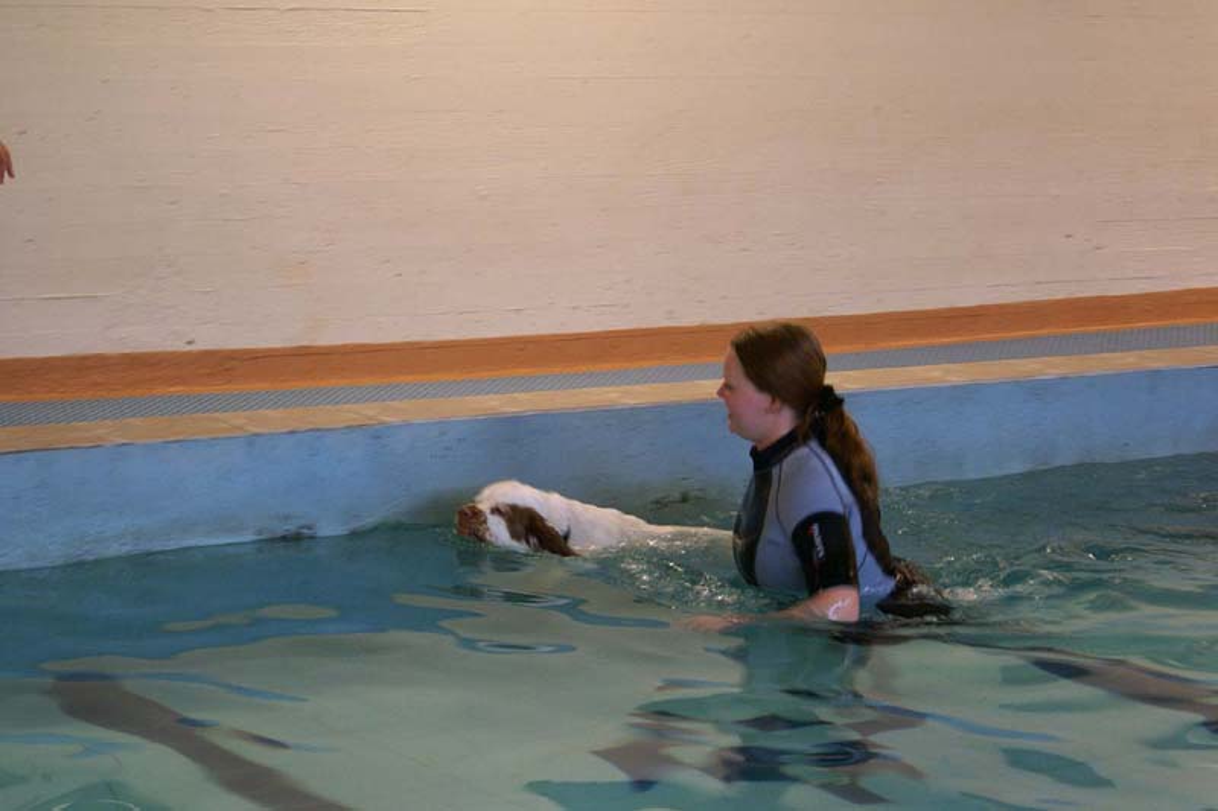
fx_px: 3552
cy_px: 406
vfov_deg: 13.0
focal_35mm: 105
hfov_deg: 19.5
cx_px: 609
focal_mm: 70
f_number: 5.6
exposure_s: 1/20
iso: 400
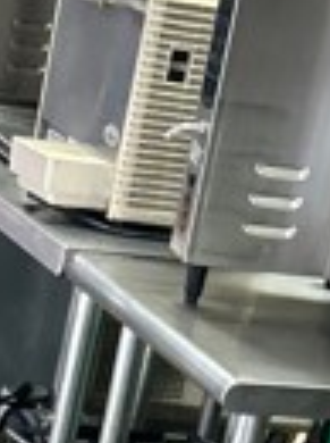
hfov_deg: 9.0
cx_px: -65
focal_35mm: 163
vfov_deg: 11.1
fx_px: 2079
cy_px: 867
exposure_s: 1/60
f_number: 1.5
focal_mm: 5.7
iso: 250
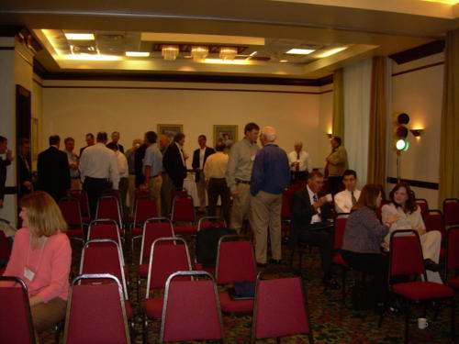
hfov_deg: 49.0
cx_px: 230
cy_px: 172
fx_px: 504
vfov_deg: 37.7
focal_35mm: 38
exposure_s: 1/60
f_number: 2.8
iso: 141
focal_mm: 6.3
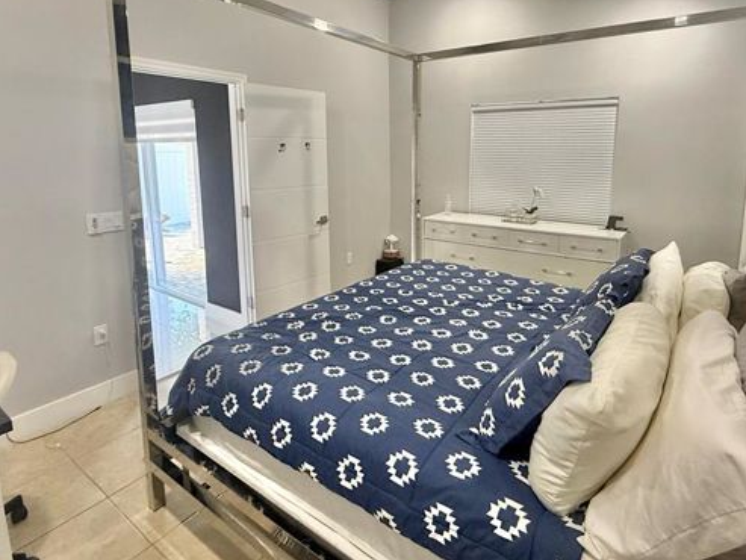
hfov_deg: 81.5
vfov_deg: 65.0
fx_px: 431
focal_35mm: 20
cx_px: 409
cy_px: 210
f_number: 2.2
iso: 320
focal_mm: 2.22
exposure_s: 1/60
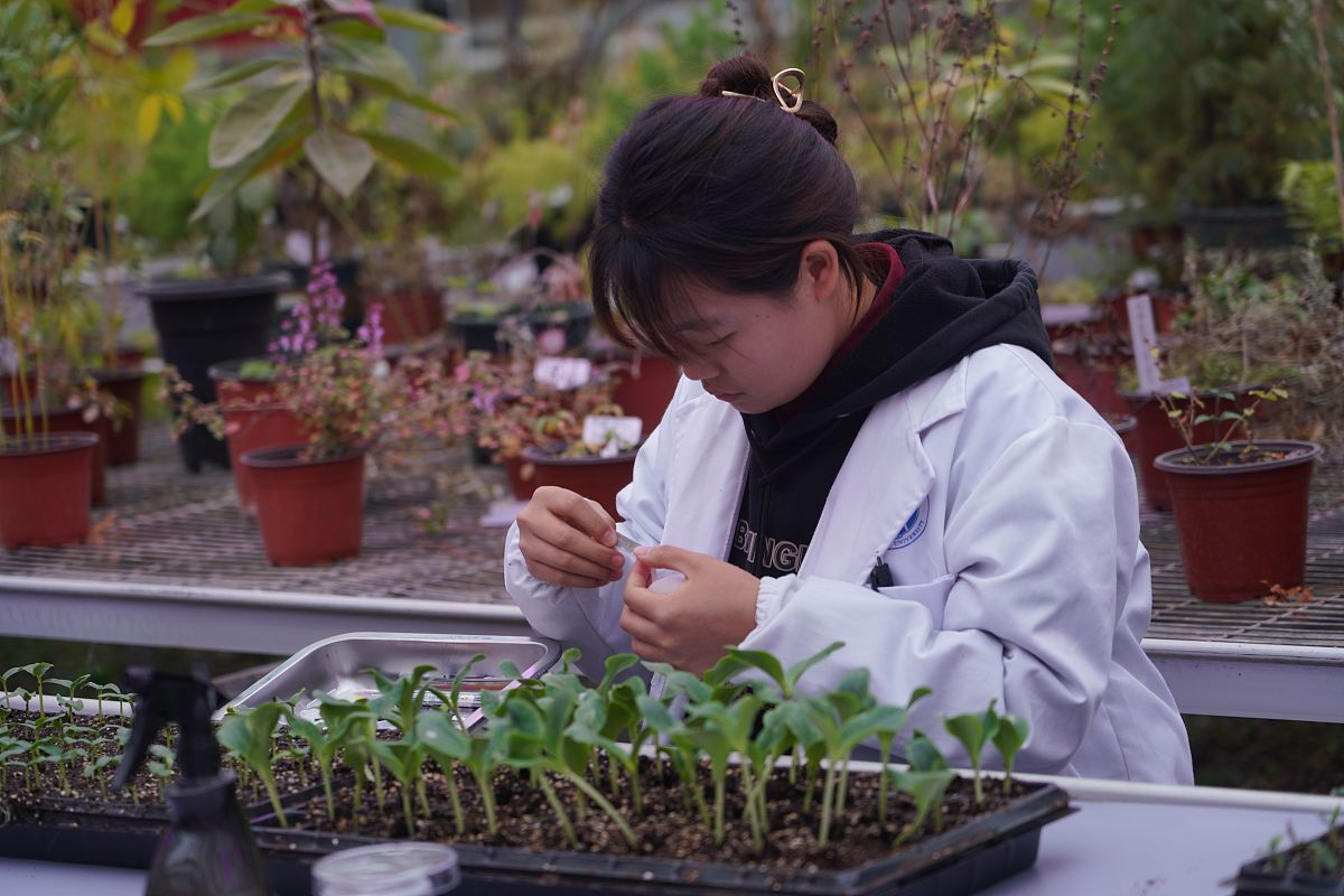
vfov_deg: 13.0
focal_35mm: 105
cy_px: 448
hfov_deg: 19.5
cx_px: 672
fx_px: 3920
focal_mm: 105
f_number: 4
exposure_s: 1/200
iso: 200
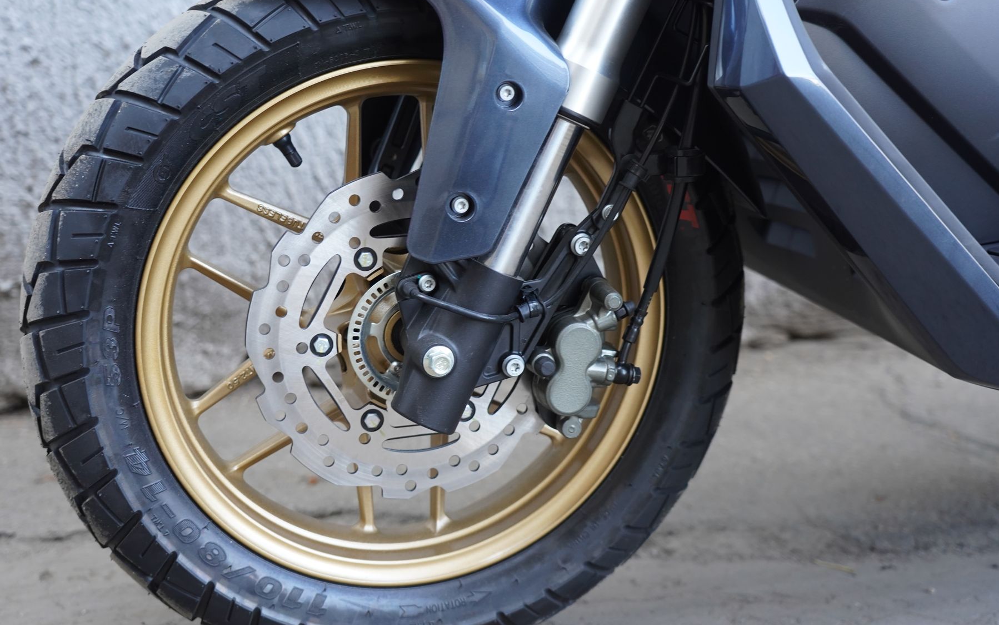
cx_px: 449
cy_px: 302
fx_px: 1851
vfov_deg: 19.1
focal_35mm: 68
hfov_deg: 30.2
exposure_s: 1/160
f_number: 4
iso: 1250
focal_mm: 60
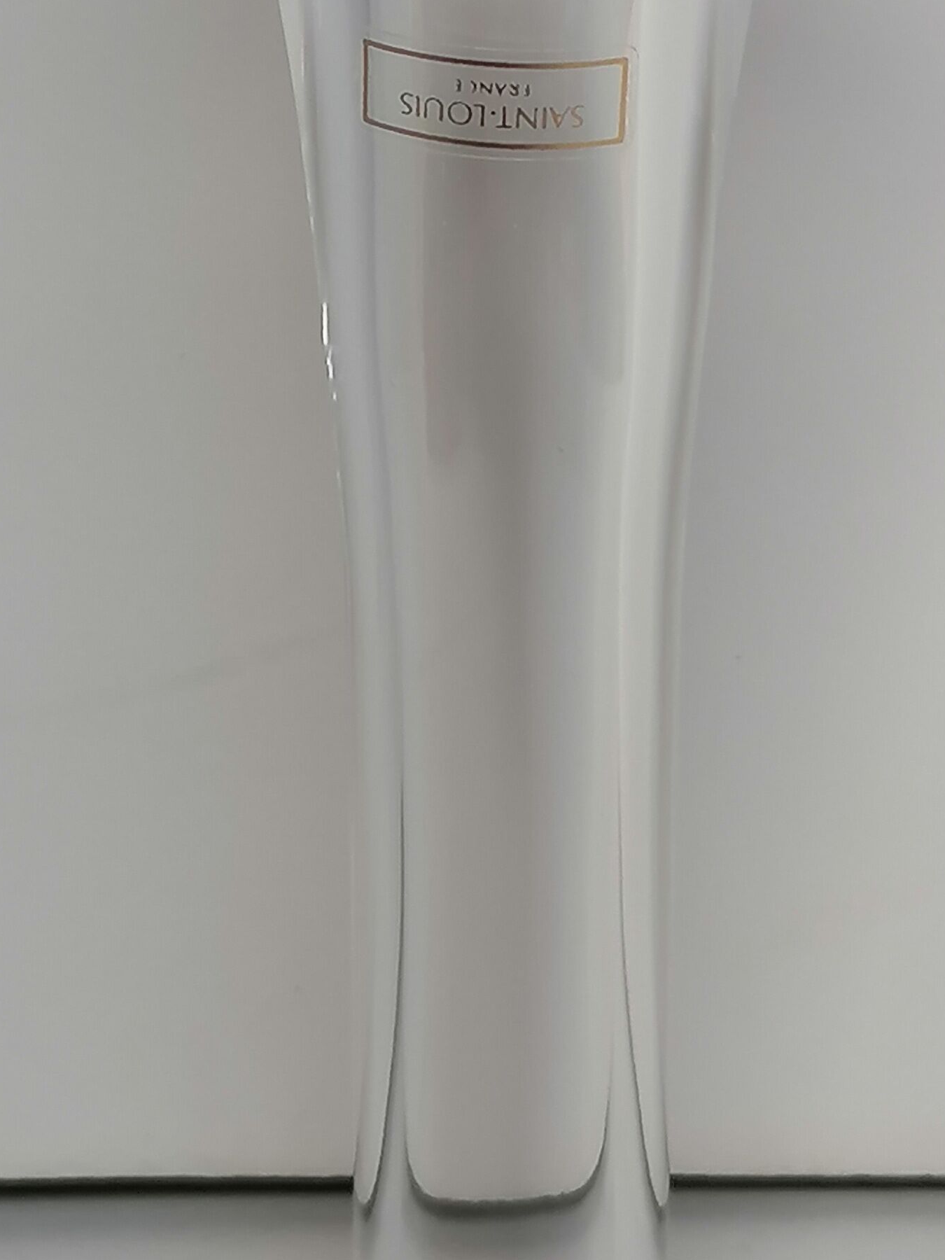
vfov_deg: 16.4
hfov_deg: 12.3
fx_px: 4368
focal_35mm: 120
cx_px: 358
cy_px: 410
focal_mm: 4.75
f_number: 1.8
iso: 50
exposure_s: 1/223
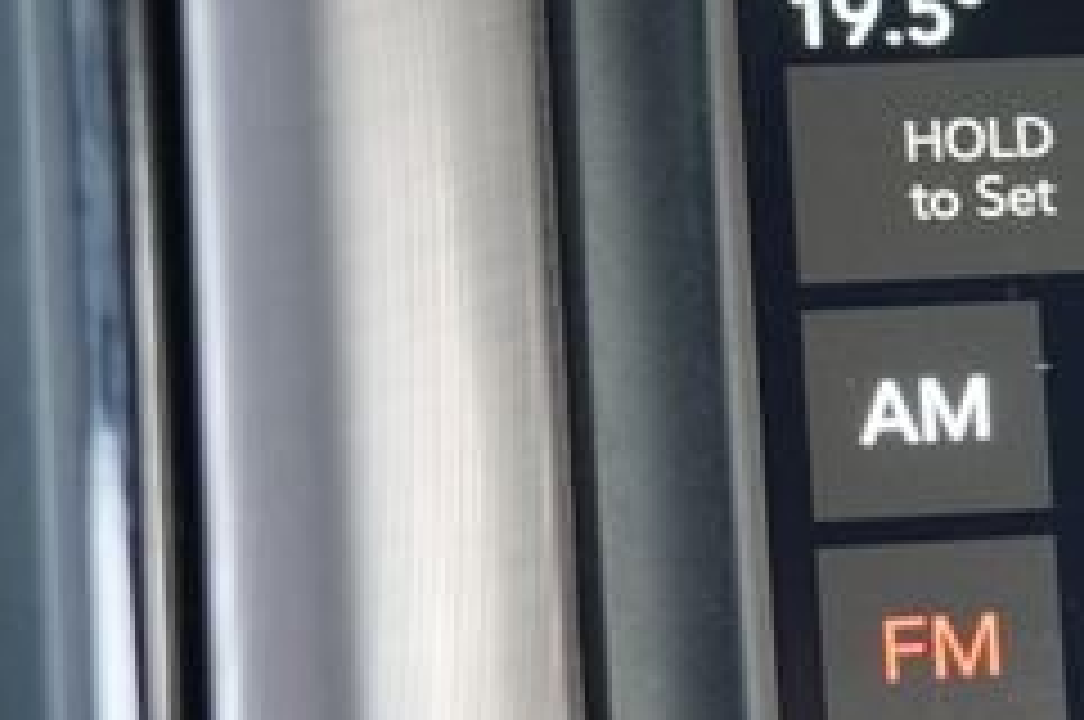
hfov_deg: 12.4
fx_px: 4480
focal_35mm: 149
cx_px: 2033
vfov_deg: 9.1
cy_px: 727
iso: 400
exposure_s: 1/40
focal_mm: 35
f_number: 2.8
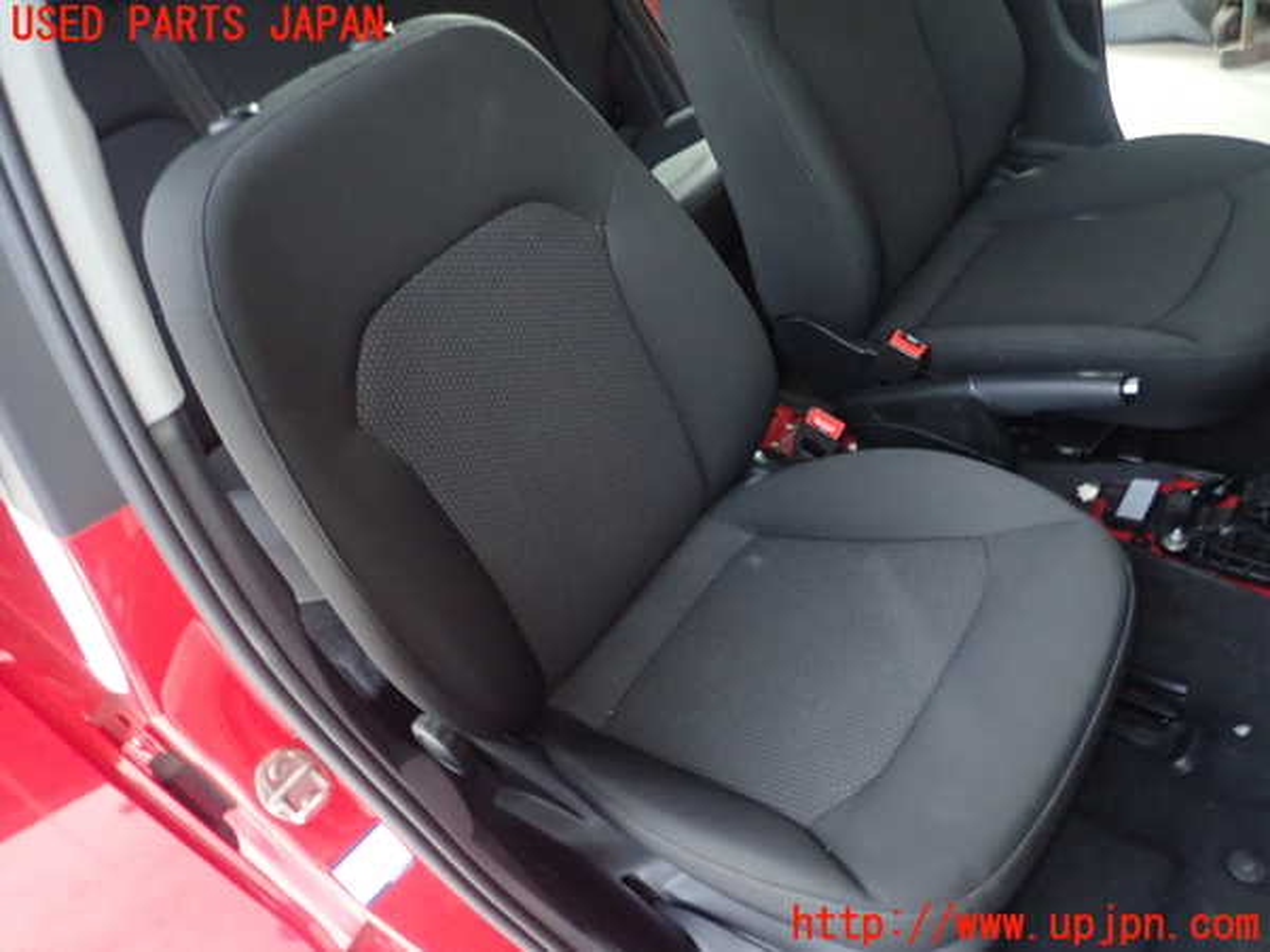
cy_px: 476
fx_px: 917
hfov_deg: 69.4
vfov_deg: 54.9
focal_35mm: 25
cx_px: 635
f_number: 2
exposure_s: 1/15
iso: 800
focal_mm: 4.5
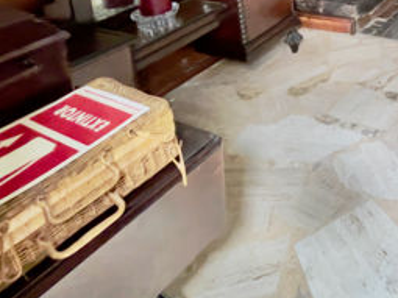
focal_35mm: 36
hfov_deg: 39.3
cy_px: -98
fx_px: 414
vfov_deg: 30.4
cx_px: 463
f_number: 2.4
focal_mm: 1.54
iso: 640
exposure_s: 1/50
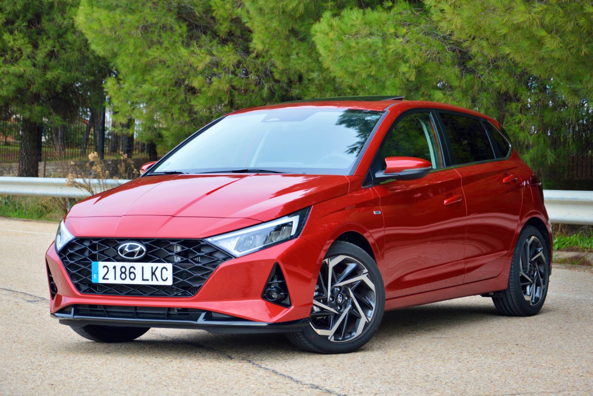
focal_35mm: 100
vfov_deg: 13.7
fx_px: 1647
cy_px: 197
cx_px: 294
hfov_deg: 20.4
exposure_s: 1/125
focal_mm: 66
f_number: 5.6
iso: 180
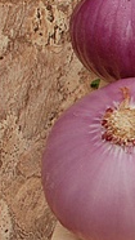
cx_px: 577
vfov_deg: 8.0
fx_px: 1700
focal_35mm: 268
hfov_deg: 4.2
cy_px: 179
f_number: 8
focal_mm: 31
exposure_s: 1/125
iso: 200
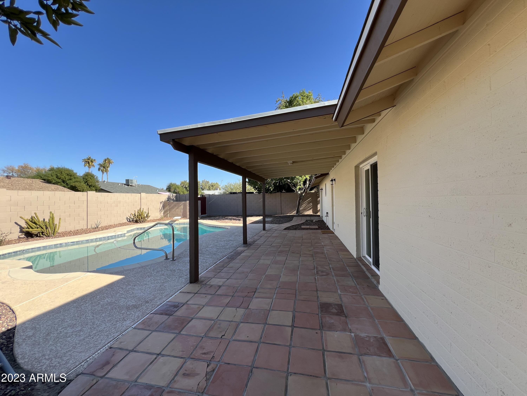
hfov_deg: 106.2
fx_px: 198
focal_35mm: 13
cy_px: 198
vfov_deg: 89.9
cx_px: 264
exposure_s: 1/461
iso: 32
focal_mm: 1.57
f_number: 1.8
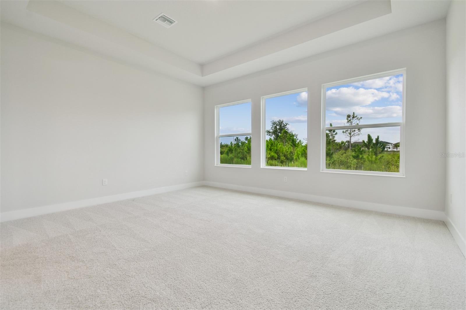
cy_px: 155
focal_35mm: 15
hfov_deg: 100.4
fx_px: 194
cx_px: 233
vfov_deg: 77.3
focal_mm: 10
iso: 100
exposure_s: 1/25
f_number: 7.1
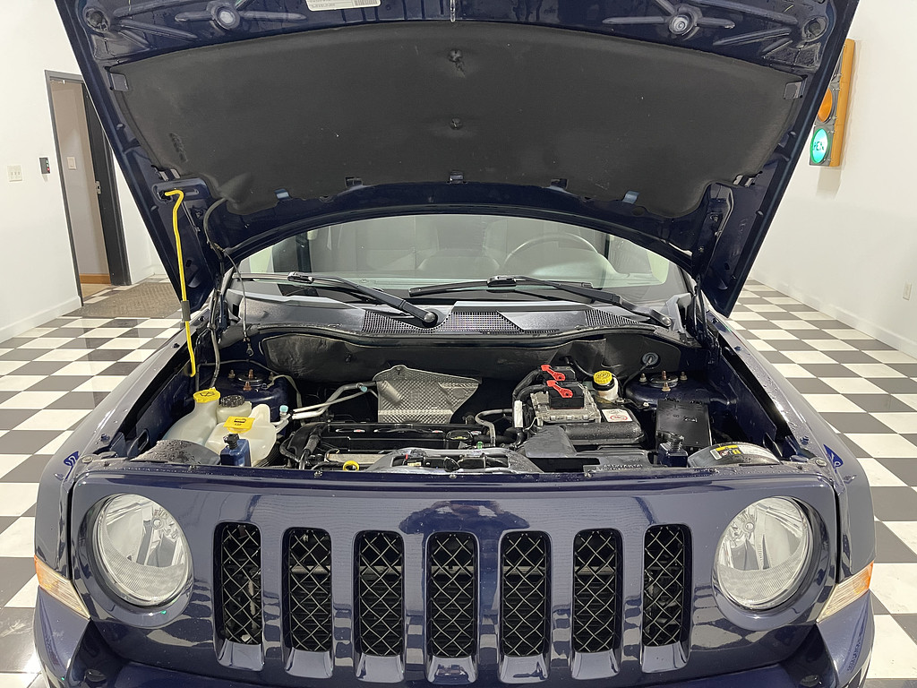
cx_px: 458
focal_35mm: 25
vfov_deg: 54.9
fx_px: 662
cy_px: 344
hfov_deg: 69.4
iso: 320
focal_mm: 5.1
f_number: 1.6
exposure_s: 1/60
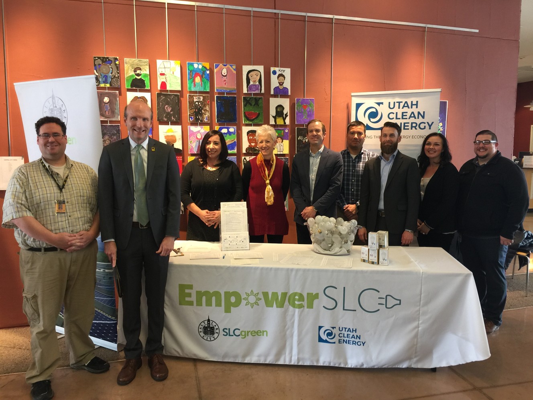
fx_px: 447
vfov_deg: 48.2
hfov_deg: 61.7
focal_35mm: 29
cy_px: 200
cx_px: 266
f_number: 2.2
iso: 40
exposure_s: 1/15
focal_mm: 4.15
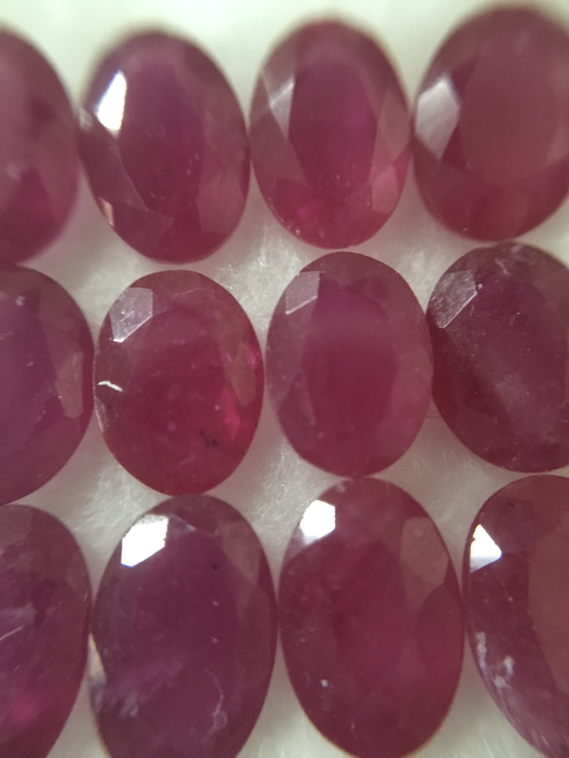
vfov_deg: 61.7
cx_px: 284
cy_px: 379
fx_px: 636
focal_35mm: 29
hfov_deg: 48.2
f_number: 2.2
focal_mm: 4.15
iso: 250
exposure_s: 1/17
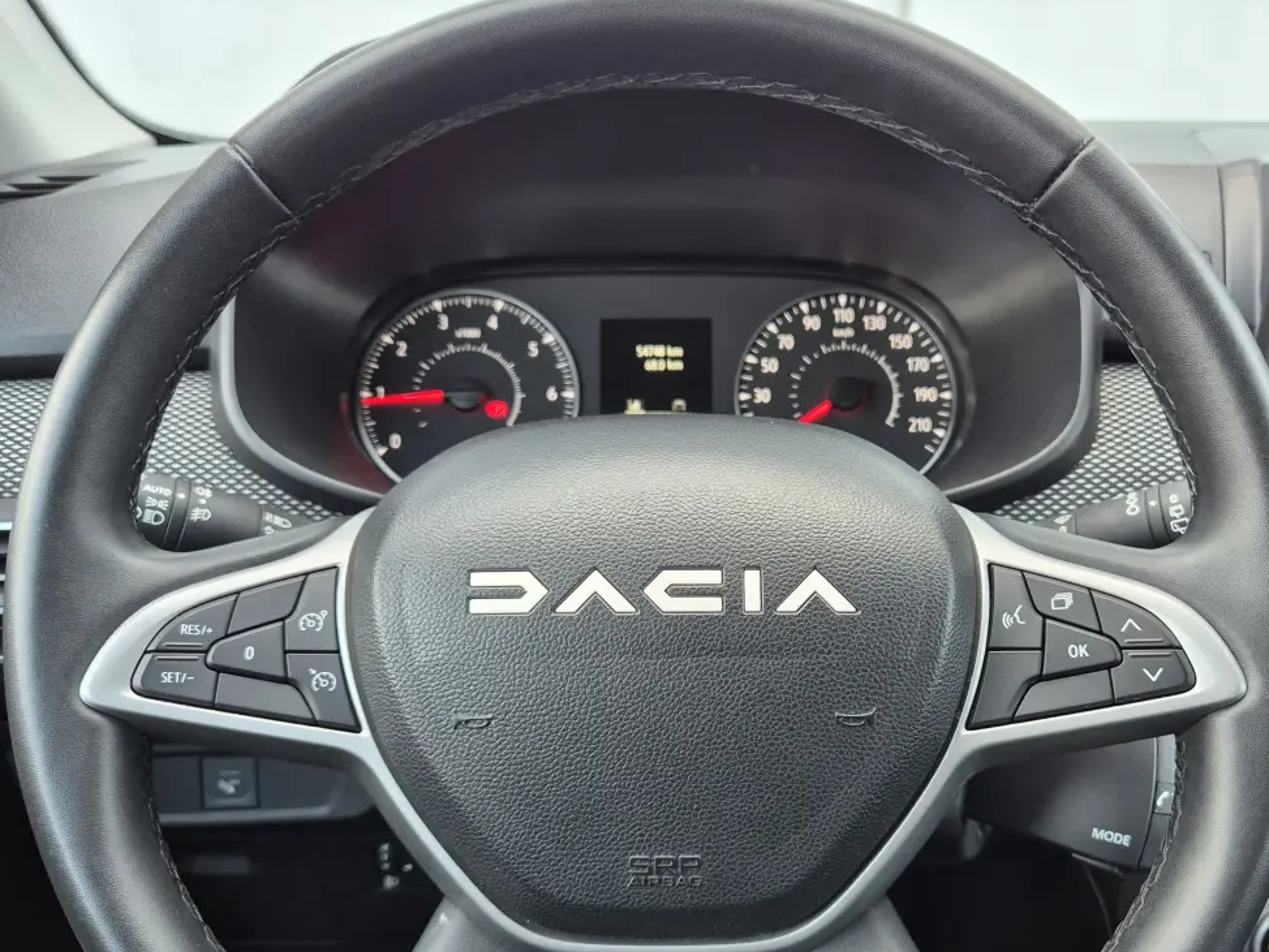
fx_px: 1247
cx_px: 681
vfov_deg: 41.5
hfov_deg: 53.9
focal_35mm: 34
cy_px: 604
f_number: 1.8
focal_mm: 5.4
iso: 200
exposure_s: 1/100
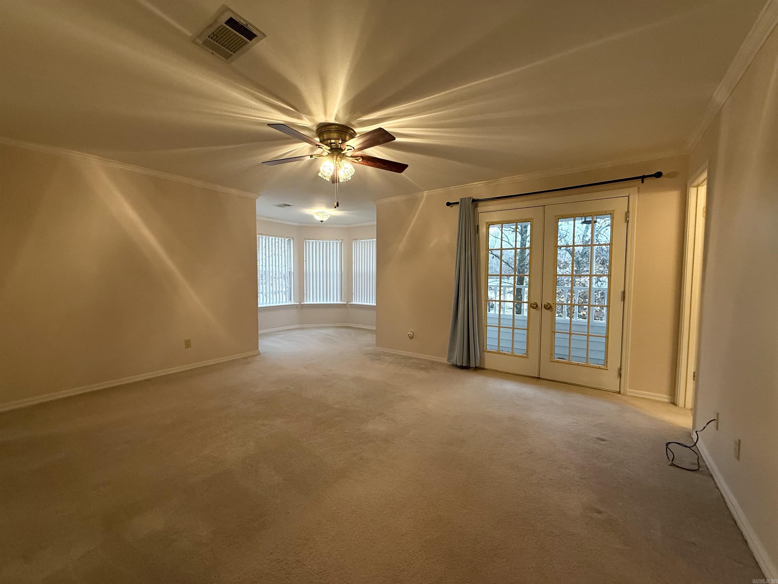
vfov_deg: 85.7
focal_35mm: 14
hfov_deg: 102.1
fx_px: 315
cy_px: 292
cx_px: 389
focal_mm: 2.22
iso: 200
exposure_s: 1/60
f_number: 2.2
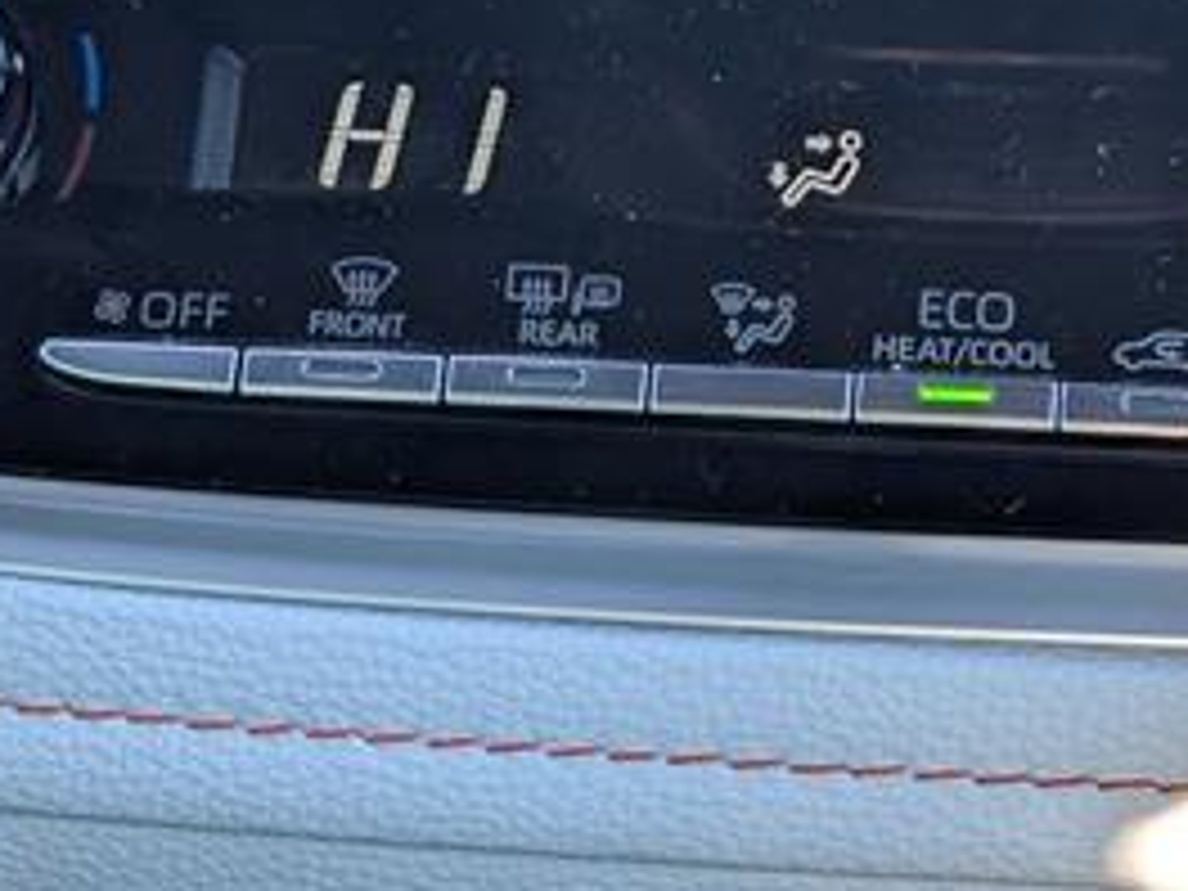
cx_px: 882
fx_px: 4084
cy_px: 117
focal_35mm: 119
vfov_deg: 12.4
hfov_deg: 16.5
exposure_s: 1/179
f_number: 1.68
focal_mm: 6.9
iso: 50
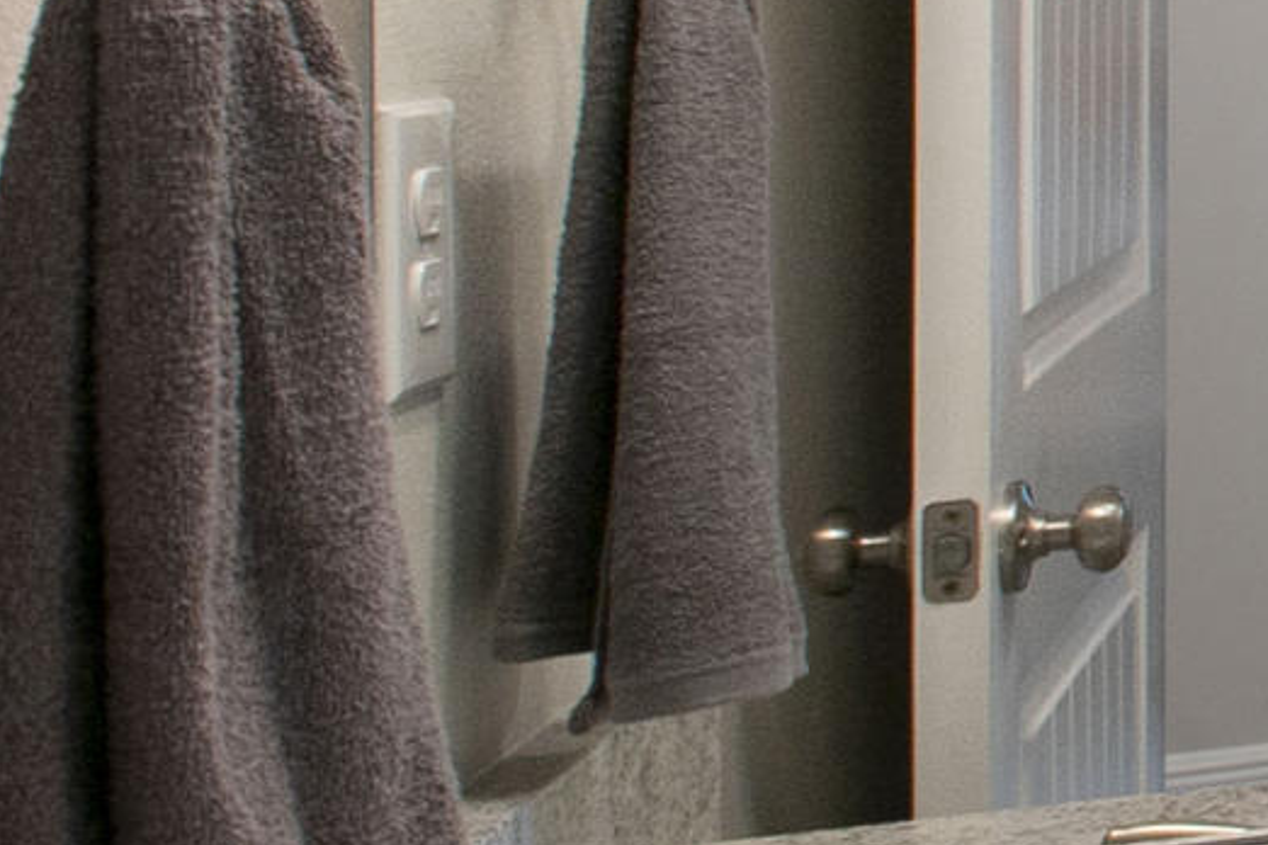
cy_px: -127
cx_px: 3442
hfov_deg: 12.9
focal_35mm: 92
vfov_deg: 14.5
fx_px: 3240
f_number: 6.3
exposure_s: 1/60
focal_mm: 16
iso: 500
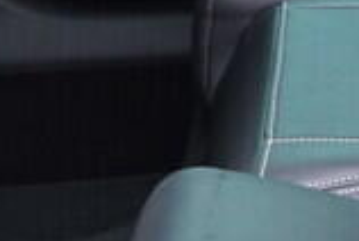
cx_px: 618
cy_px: -106
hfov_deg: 8.5
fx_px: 2328
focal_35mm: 233
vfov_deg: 5.9
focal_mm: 24
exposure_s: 1/40
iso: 640
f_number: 2.8
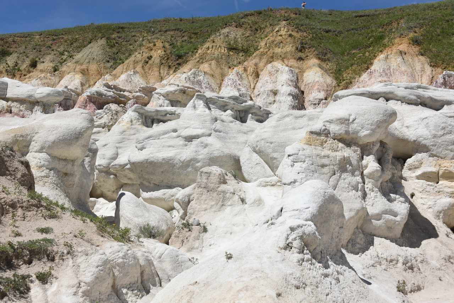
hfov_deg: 41.1
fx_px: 605
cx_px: 227
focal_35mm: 48
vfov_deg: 28.1
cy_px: 152
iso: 100
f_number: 10
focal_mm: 48
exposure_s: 1/400
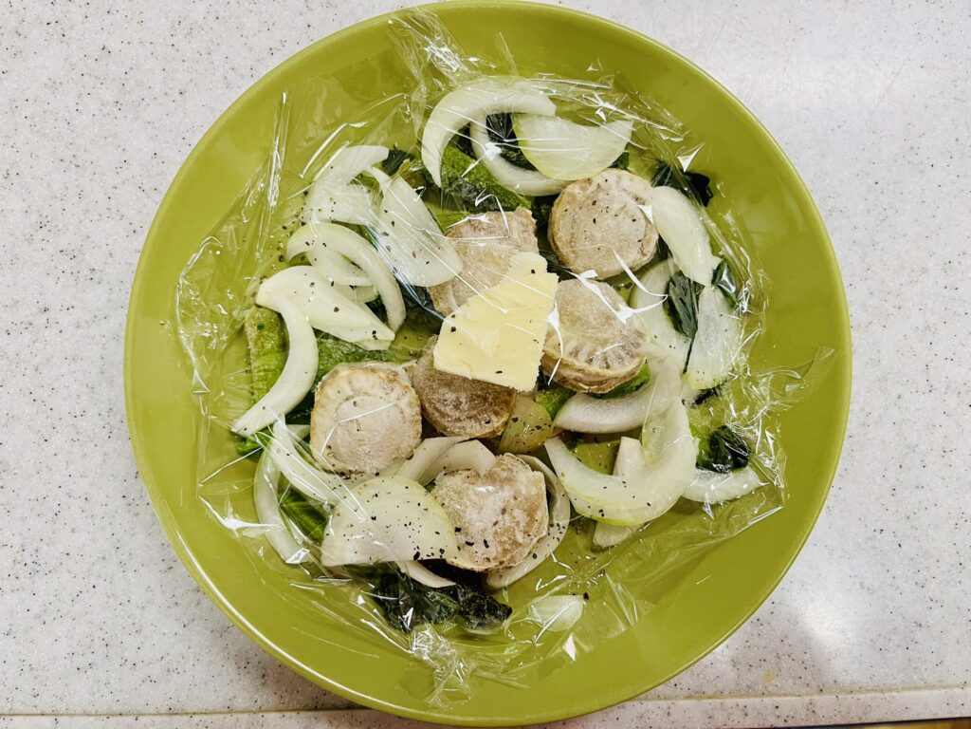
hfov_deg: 67.3
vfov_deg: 53.1
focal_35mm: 26
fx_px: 729
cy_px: 364
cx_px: 486
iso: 80
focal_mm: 5.1
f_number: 1.6
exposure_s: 1/50
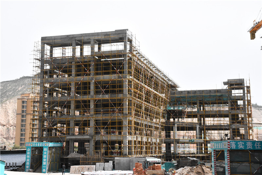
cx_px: 131
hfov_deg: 35.1
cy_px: 88
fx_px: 415
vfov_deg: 23.8
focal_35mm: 57
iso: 5000
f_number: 18
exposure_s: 1/1600
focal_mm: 38
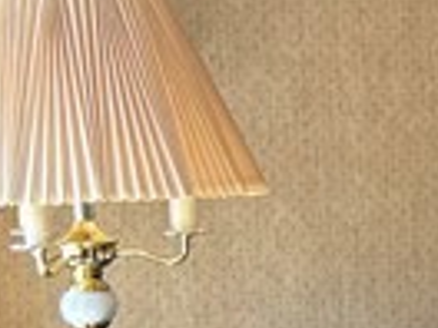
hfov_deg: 7.7
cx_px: 1540
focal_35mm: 202
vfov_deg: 7.3
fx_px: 2556
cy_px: 252
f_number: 1.6
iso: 125
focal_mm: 5.96
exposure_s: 1/77
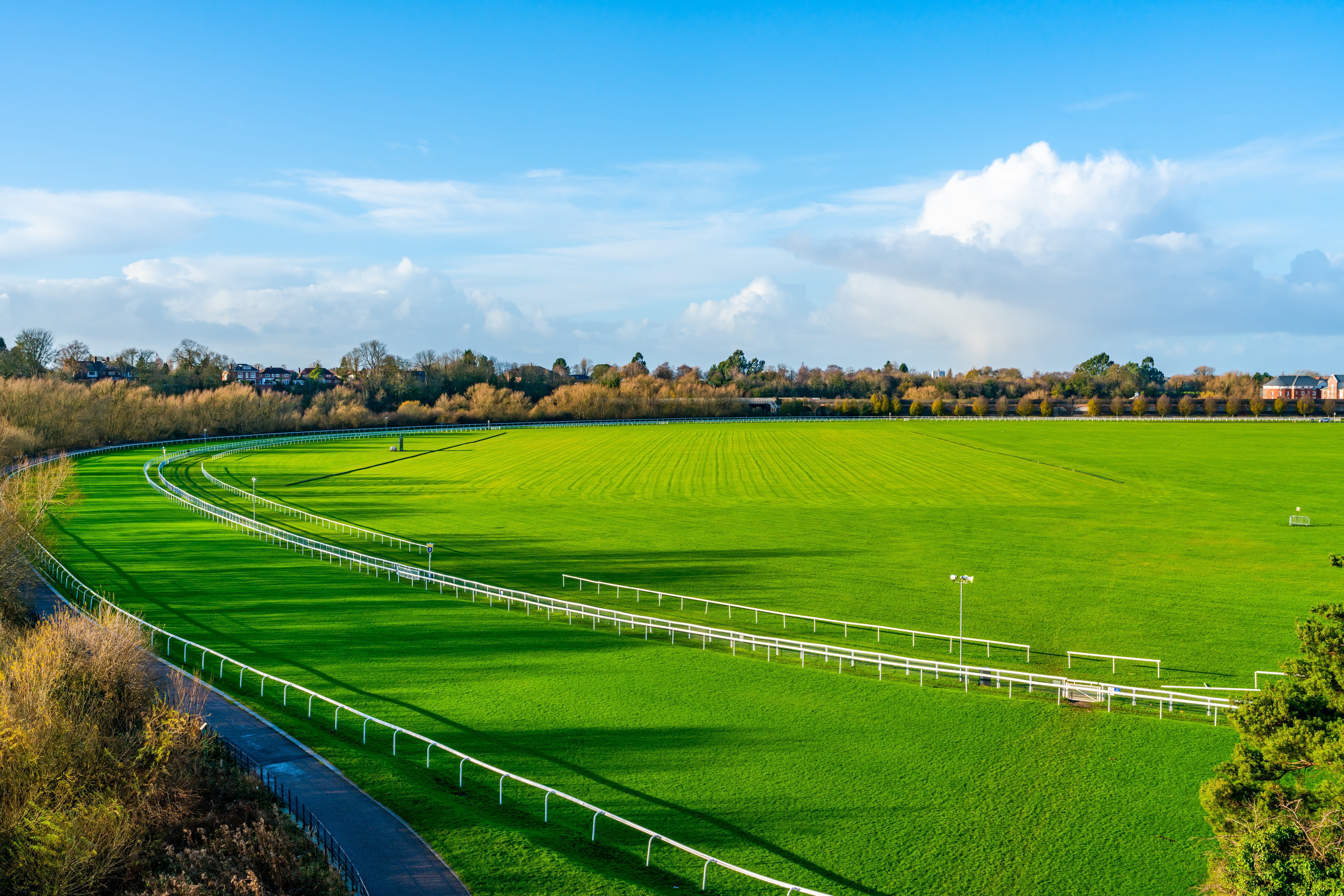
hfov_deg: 54.4
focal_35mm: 35
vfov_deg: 37.9
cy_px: 448
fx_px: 1307
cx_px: 672
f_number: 11
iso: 100
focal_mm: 35
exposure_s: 1/125
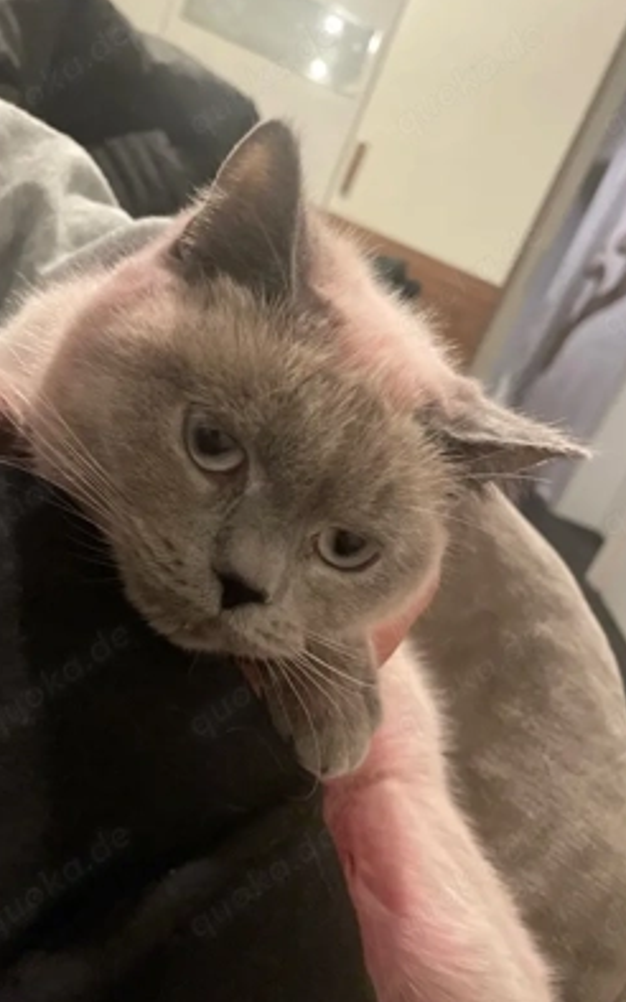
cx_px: 293
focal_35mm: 28
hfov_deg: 44.5
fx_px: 765
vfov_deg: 66.5
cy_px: 501
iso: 500
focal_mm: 4.2
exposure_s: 1/25
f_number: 1.6
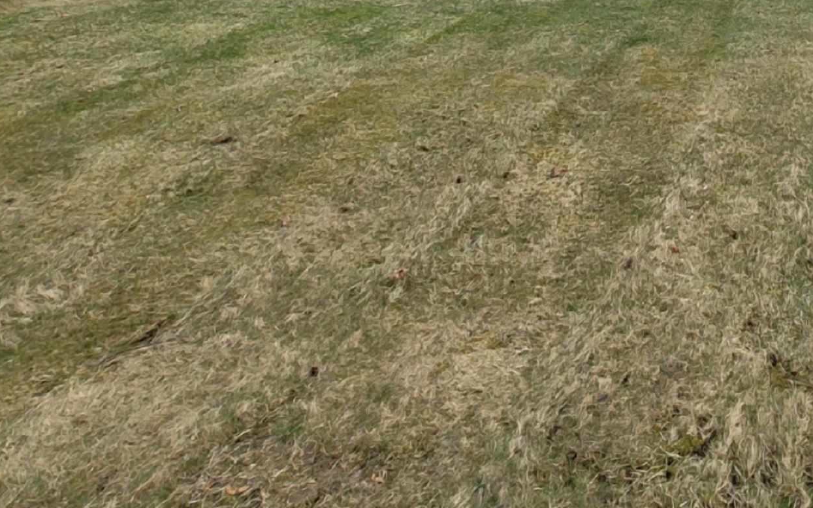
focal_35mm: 34
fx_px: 753
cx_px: 777
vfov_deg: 31.4
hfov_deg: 48.6
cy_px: -98
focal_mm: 2.2
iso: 64
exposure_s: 1/1250
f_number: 2.2
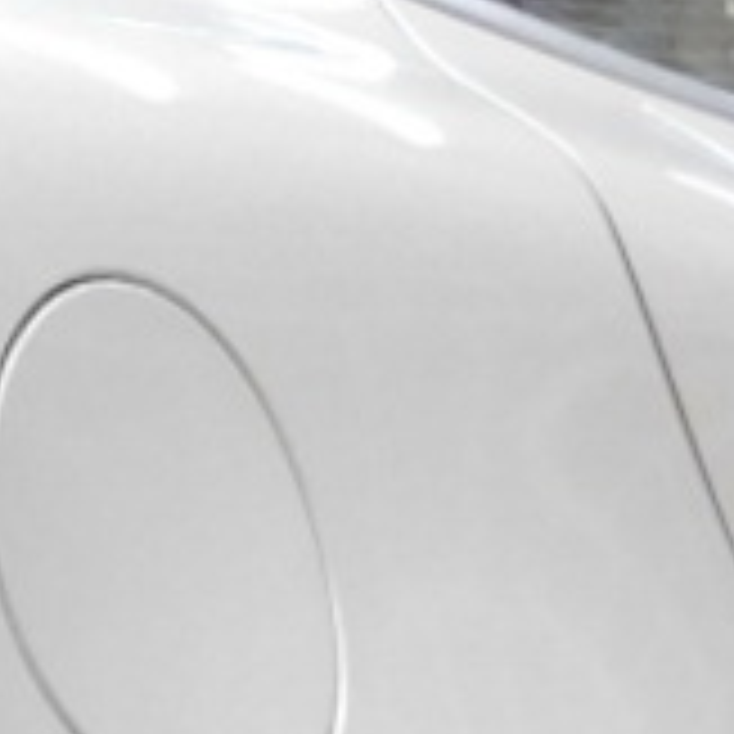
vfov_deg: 8.4
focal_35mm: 199
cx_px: -829
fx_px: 4774
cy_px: 1346
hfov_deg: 8.3
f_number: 3
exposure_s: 1/30
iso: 250
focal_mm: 4
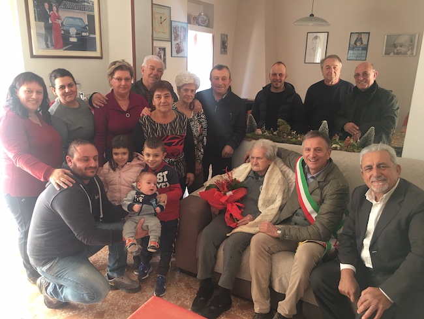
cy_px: 160
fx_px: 355
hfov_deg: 61.6
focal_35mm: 29
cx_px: 212
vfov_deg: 48.3
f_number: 2.2
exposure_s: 1/17
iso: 50
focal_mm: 4.15
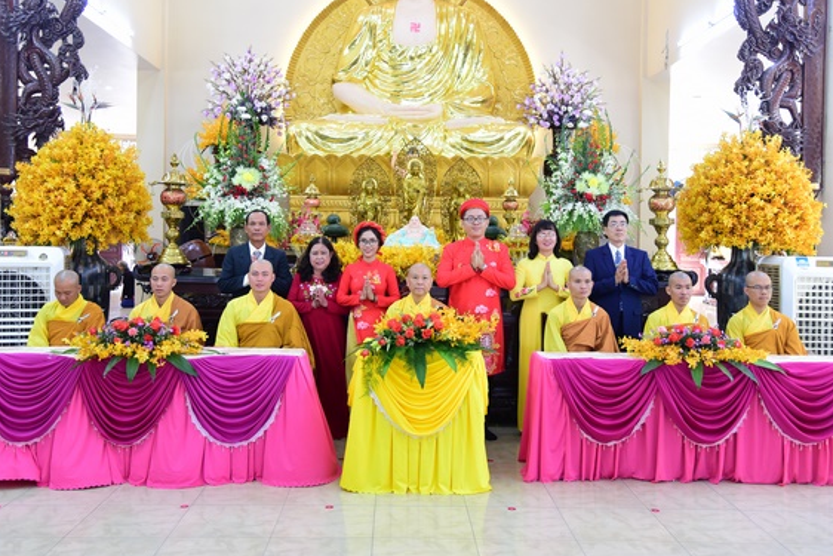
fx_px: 856
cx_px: 412
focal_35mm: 37
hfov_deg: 51.9
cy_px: 242
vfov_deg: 35.9
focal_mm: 32
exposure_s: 1/50
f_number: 4
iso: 1600
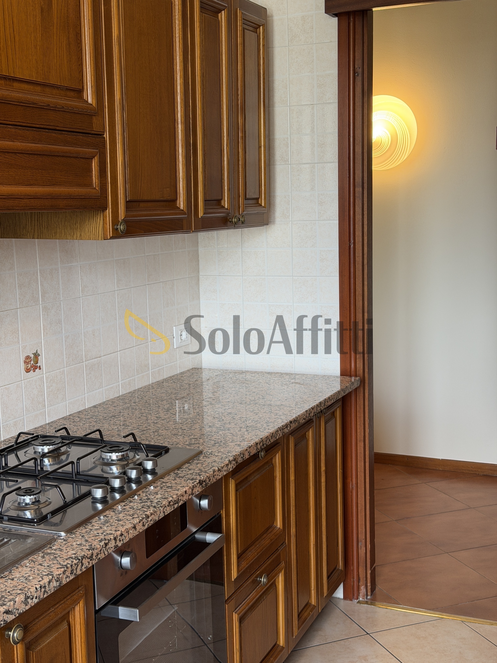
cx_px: 248
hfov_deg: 30.3
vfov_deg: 39.7
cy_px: 332
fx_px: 919
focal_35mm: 48
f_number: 1.78
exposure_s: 1/100
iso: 100
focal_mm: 6.76
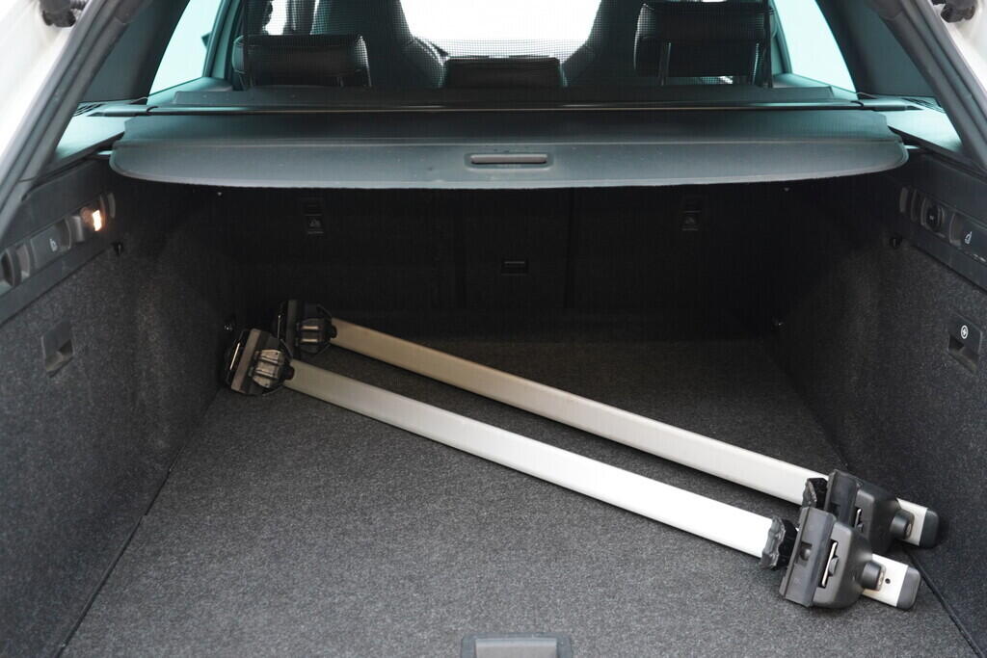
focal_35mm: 36
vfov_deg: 36.9
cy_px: 329
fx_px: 987
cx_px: 494
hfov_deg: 53.1
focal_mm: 24
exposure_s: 1/40
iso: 500
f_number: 2.8
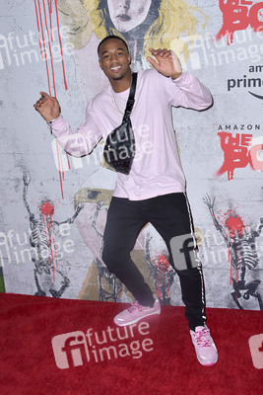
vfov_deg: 55.8
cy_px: 198
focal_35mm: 34
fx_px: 372
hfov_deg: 38.9
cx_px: 132
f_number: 7.1
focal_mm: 34
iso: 320
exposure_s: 1/250
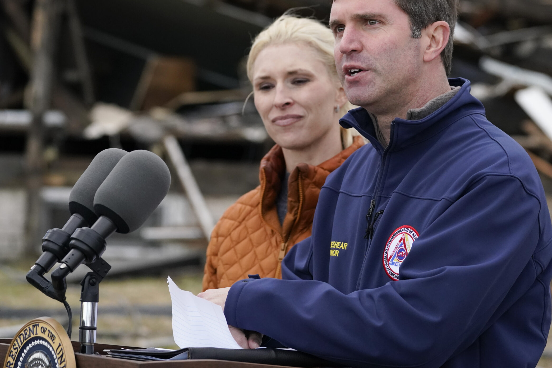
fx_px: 2576
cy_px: 166
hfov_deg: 12.2
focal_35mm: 168
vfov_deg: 8.2
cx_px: 302
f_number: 5.6
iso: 3200
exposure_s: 1/1600
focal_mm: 137
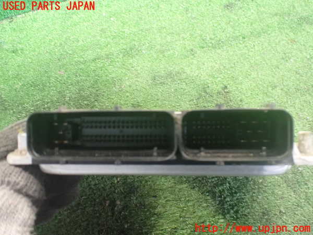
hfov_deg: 60.0
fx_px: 271
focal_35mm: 30
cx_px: 156
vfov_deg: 46.8
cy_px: 118
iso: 1250
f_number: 2.3
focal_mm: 5.4
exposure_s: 1/30
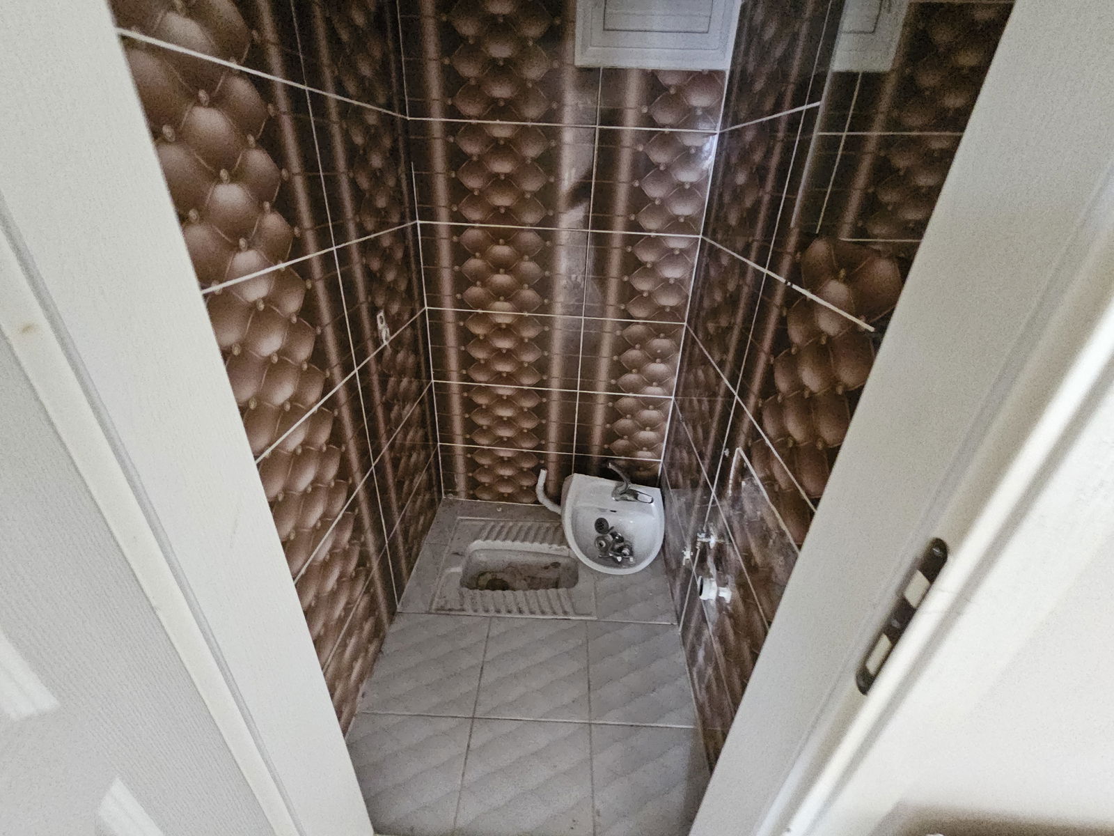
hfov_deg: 106.2
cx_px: 557
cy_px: 418
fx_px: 418
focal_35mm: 13
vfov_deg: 89.9
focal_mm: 2.2
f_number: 2.2
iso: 1600
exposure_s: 1/24
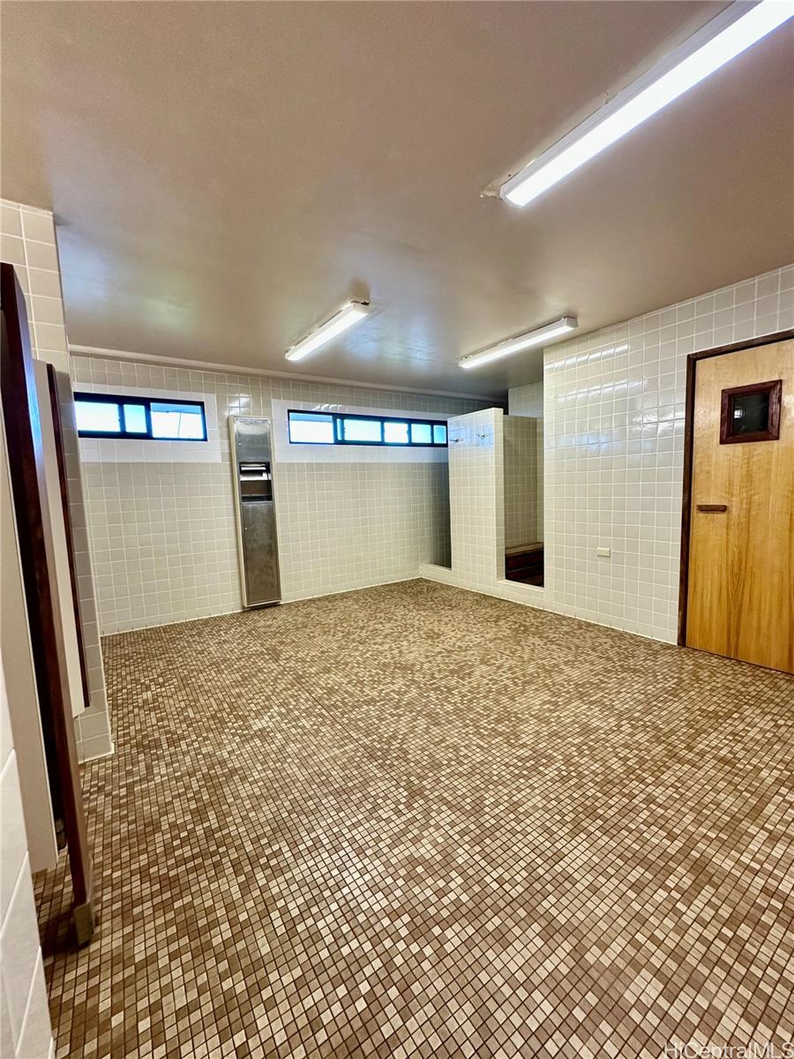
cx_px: 397
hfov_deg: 85.7
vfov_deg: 102.1
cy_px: 530
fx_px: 428
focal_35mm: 14
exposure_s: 1/120
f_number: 2.2
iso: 160
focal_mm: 2.22
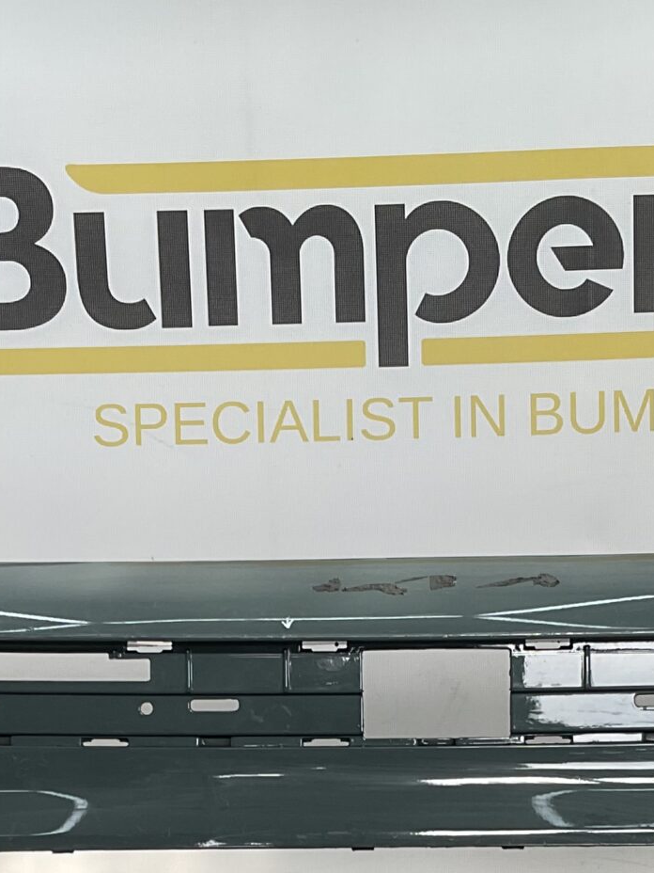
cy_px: 873
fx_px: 2015
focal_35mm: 80
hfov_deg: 18.4
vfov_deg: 23.4
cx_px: 427
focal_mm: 3
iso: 16
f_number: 1.8
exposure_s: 1/272
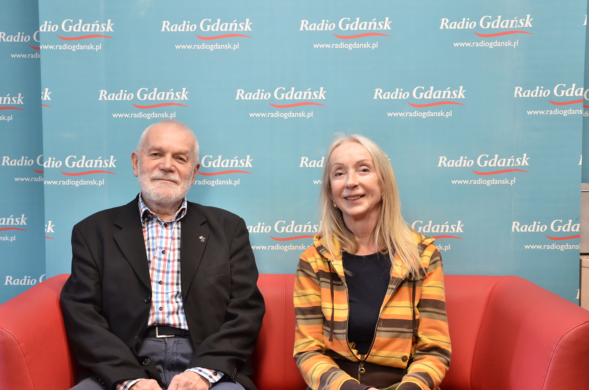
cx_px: 263
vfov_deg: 24.9
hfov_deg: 36.9
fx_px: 882
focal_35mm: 54
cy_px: 214
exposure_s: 1/60
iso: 1100
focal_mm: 30
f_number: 4.2
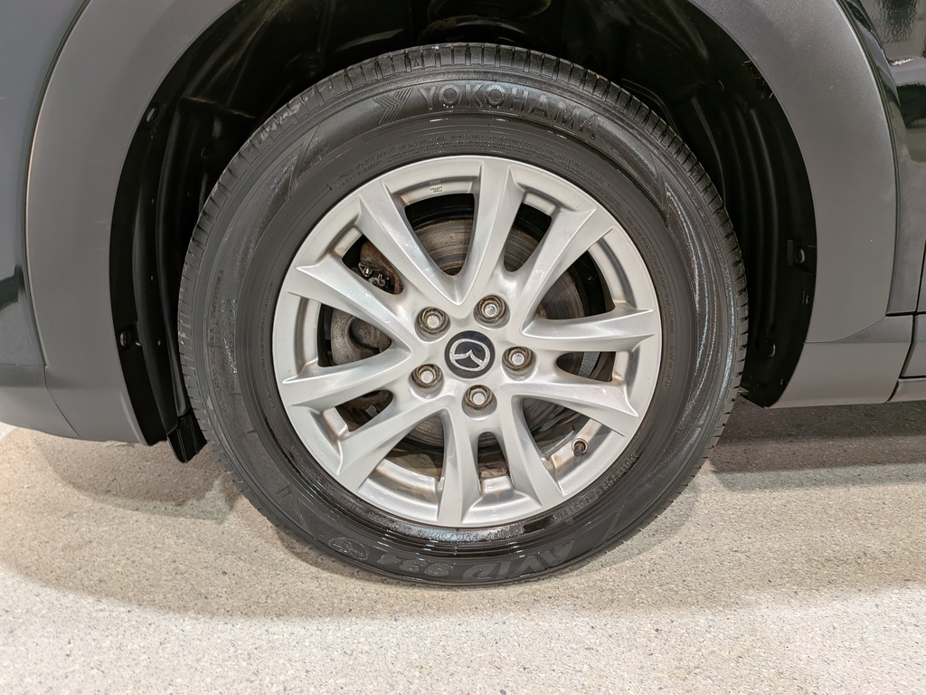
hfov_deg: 71.6
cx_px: 463
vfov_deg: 56.8
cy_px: 348
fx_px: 642
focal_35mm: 24
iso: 29
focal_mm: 4.53
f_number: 1.7
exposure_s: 1/178
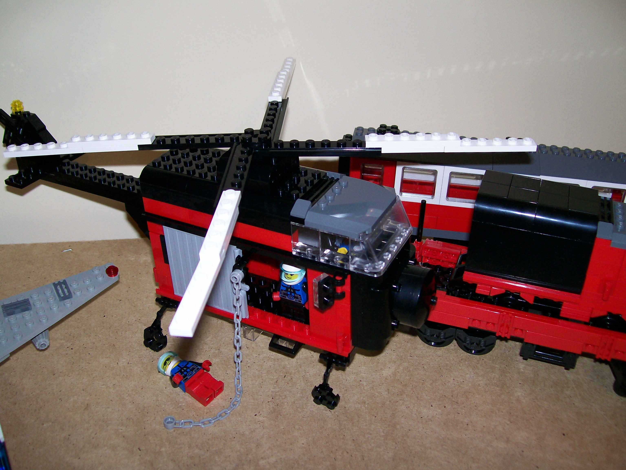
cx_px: 313
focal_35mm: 36
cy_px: 235
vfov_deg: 39.7
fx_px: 651
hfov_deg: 51.4
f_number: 2.7
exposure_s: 1/64
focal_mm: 6
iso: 80
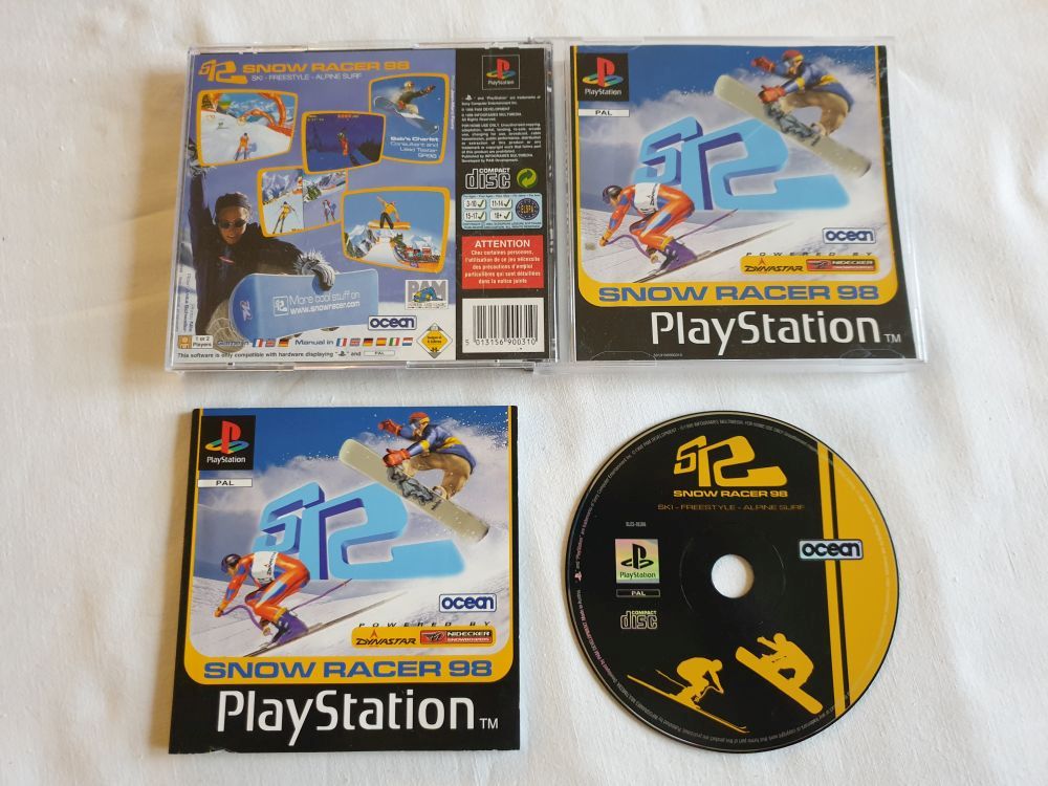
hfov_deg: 67.3
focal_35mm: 26
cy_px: 393
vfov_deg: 53.1
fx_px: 787
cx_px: 524
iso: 250
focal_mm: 4.3
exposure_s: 1/33
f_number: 1.5
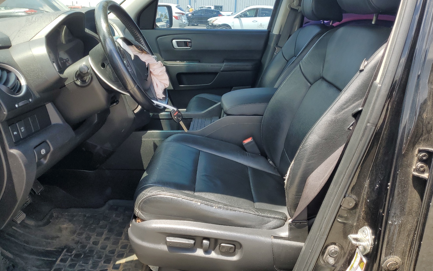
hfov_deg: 66.5
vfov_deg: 44.3
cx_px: 217
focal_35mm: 28
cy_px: 106
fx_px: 330
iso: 50
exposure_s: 1/625
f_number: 1.5
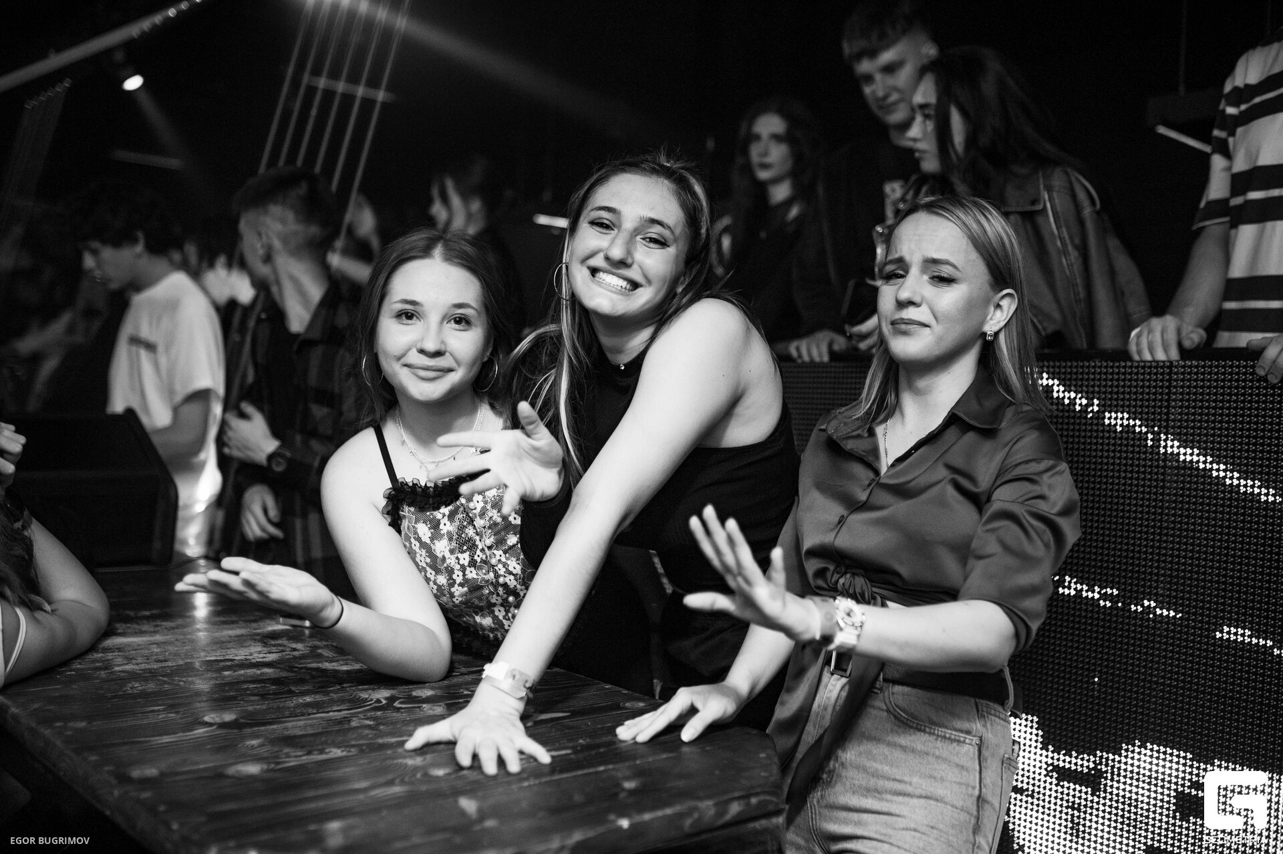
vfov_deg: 37.8
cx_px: 642
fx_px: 1246
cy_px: 427
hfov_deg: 54.5
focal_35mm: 35
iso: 400
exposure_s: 1/200
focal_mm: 35
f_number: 2.2
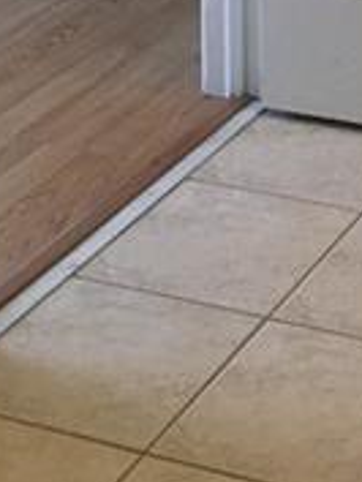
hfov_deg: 11.3
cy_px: -237
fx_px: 1755
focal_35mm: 126
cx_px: 531
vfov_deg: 14.6
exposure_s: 1/30
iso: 40
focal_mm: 4.15
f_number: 2.2
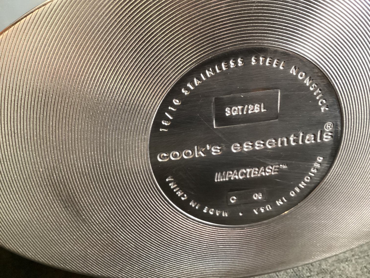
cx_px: 185
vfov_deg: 45.4
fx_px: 331
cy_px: 139
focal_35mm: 31
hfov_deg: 58.3
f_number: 2.4
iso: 320
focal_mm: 3.3
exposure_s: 1/50
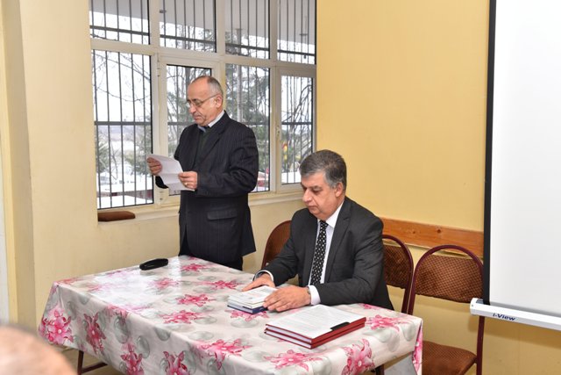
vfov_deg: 36.9
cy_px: 188
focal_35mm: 36
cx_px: 280
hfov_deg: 53.1
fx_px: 561
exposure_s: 1/125
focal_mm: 36
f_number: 6.3
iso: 800
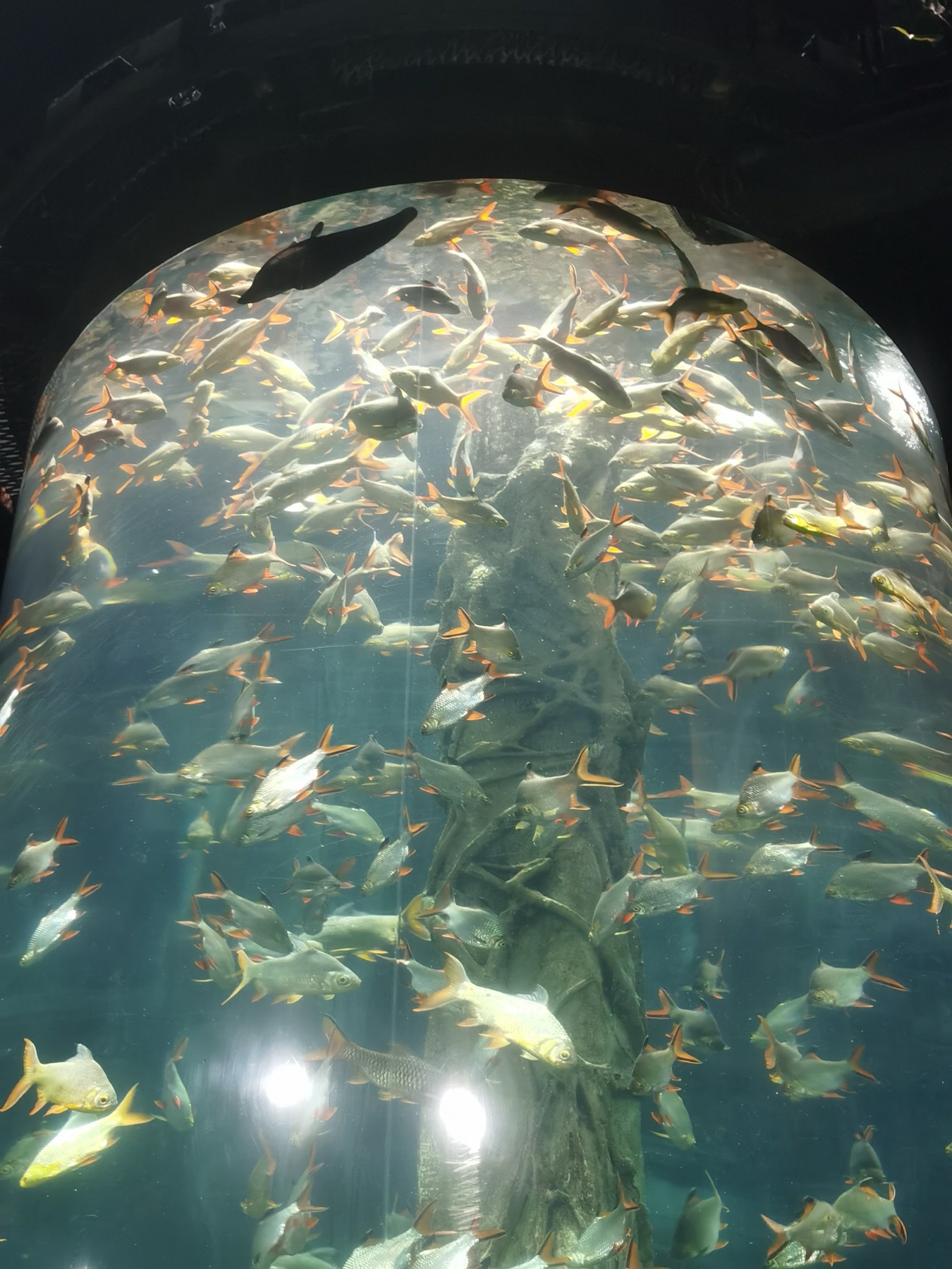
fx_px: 2383
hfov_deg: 22.6
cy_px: 634
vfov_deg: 29.8
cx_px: 476
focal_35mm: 65
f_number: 1.6
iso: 200
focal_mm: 5.56
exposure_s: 1/36
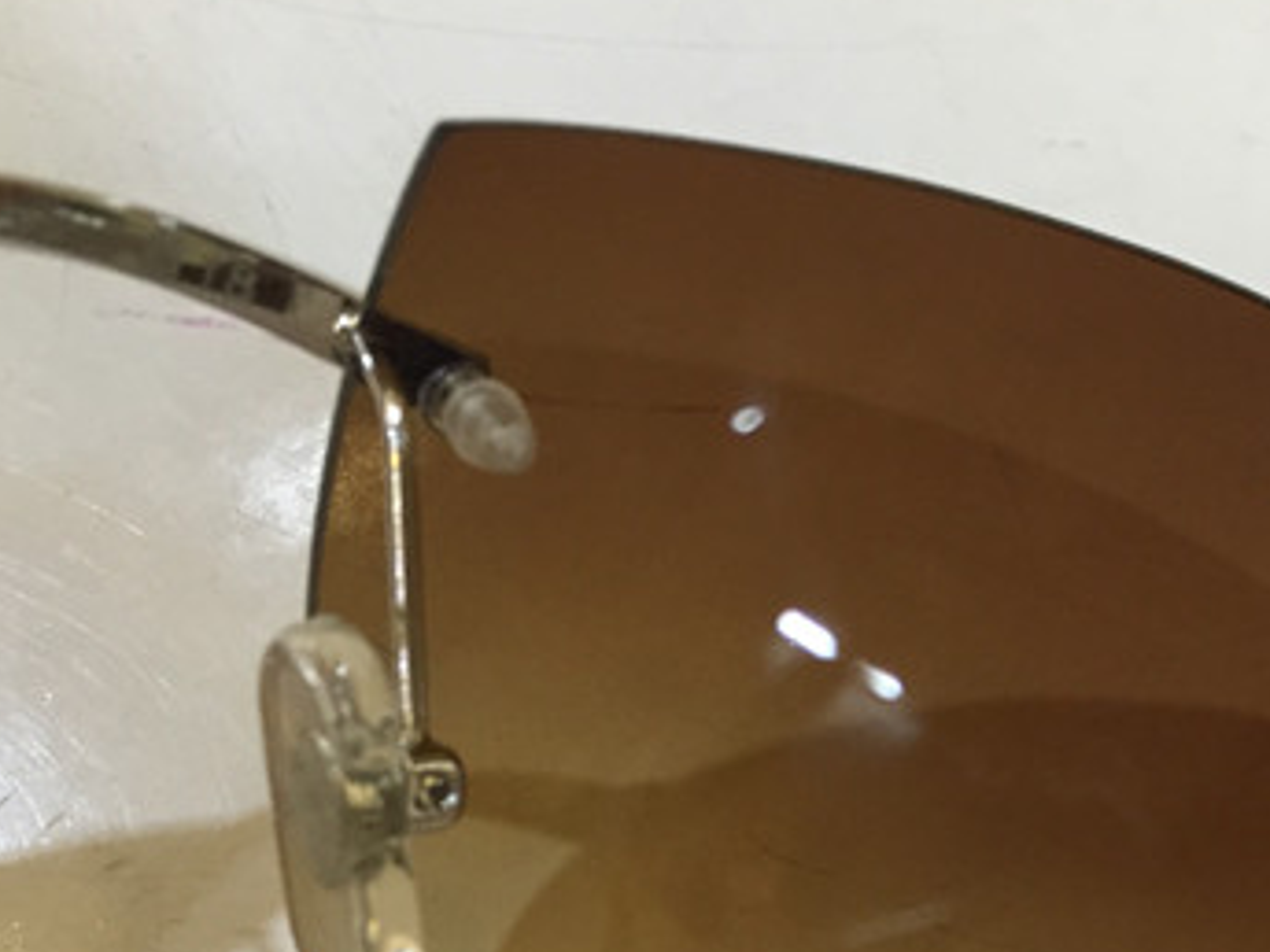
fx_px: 2165
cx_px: 1233
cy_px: 913
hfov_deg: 30.6
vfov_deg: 23.9
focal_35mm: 59
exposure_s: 1/33
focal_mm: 4.15
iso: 160
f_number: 2.2
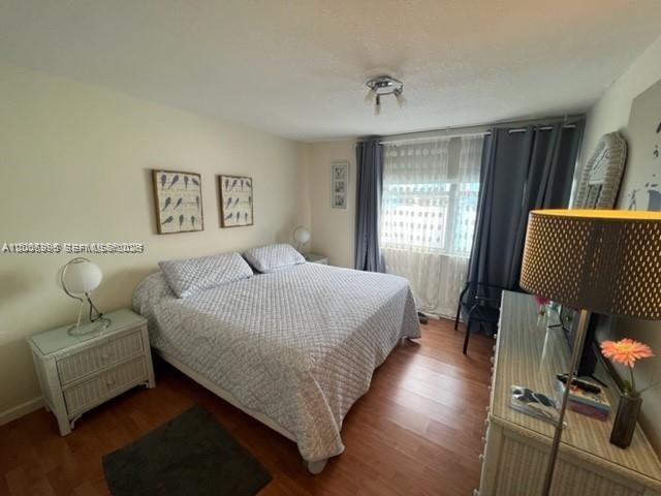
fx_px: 248
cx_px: 330
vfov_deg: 89.9
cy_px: 248
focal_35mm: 13
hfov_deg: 106.2
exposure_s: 1/120
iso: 40
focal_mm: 1.57
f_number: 1.8
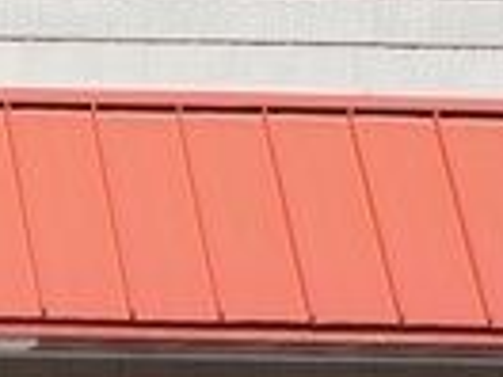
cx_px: -812
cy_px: 1234
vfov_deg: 3.7
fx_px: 5623
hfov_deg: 4.9
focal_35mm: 387
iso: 200
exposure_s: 1/320
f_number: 9
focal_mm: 25
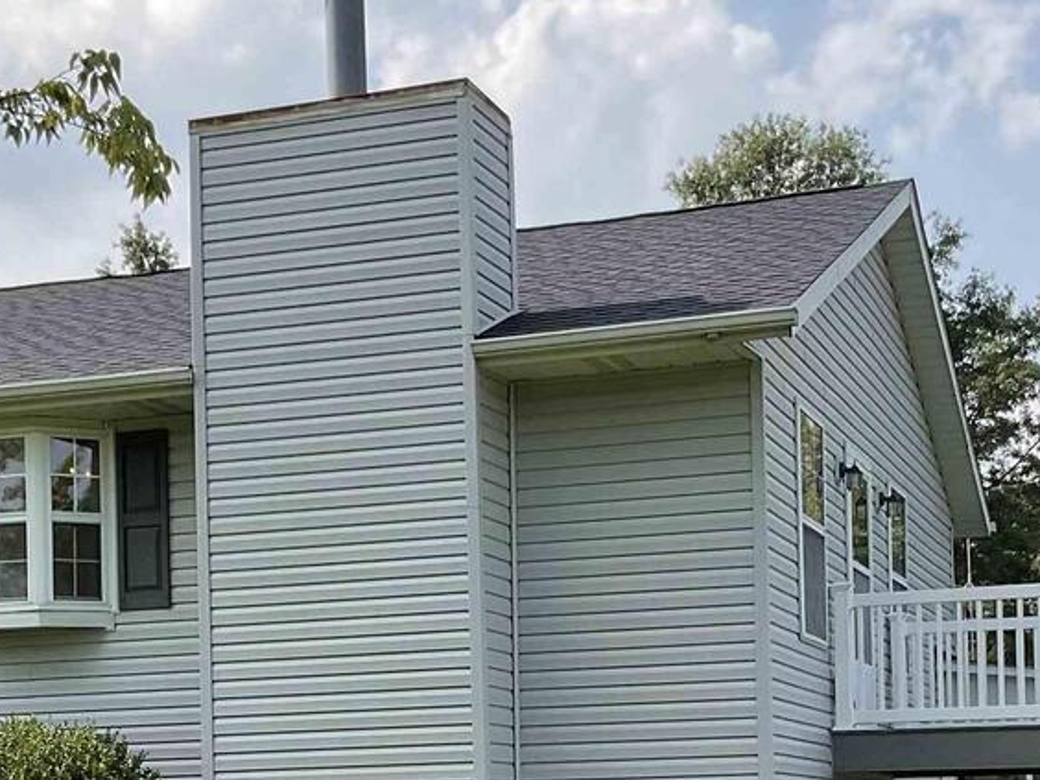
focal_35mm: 74
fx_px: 2223
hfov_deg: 26.3
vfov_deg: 19.3
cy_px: 774
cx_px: 478
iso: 16
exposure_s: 1/1730
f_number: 1.8
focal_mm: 3
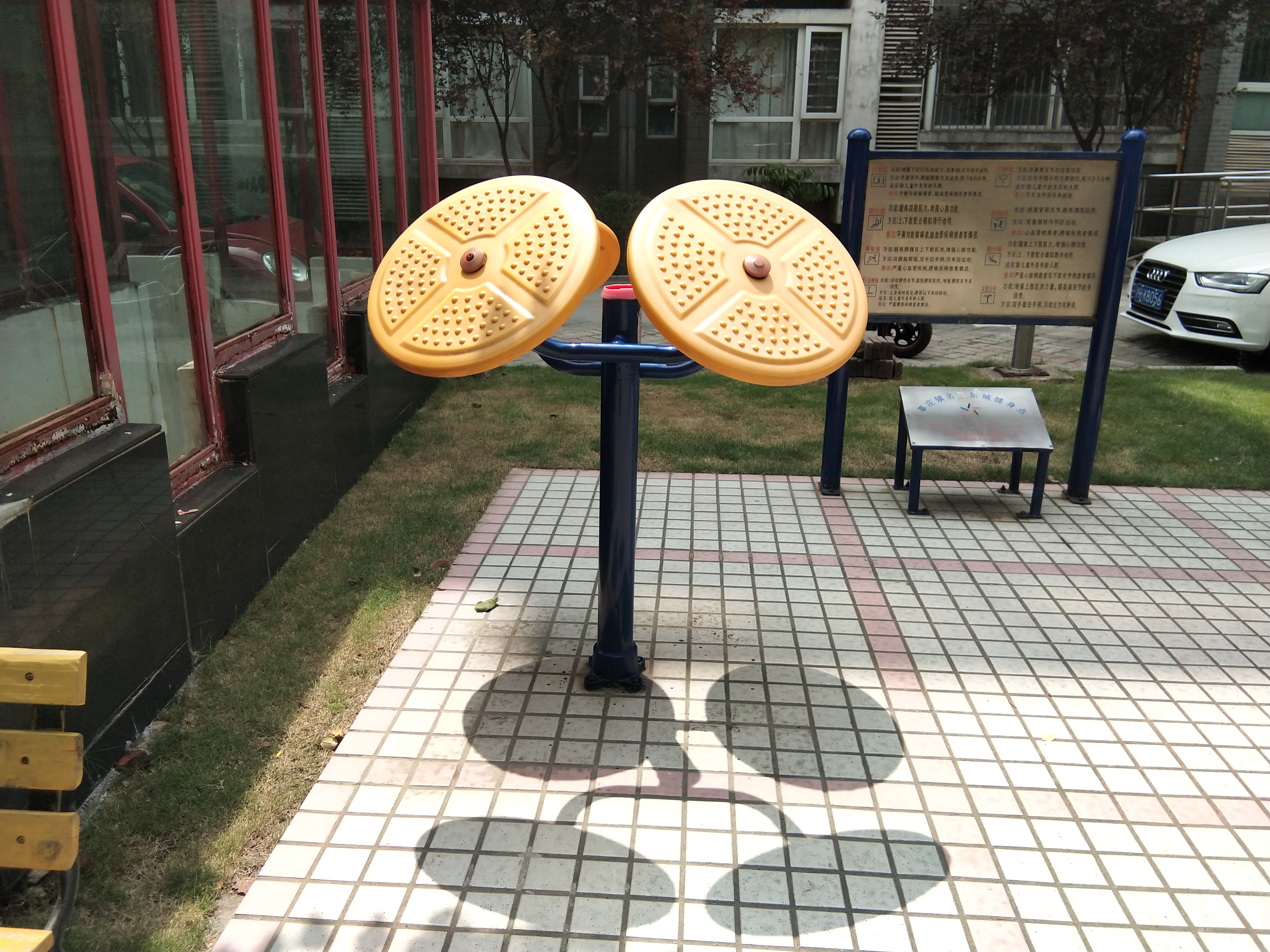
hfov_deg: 58.4
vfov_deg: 45.4
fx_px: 1137
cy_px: 476
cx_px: 635
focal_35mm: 31
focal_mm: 3.69
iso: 50
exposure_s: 1/588
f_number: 2.2
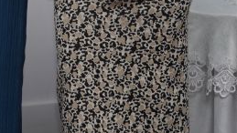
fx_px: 1522
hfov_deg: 8.4
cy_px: 7
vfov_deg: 5.0
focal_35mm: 242
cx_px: -261
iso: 500
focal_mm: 46
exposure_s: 1/100
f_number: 5
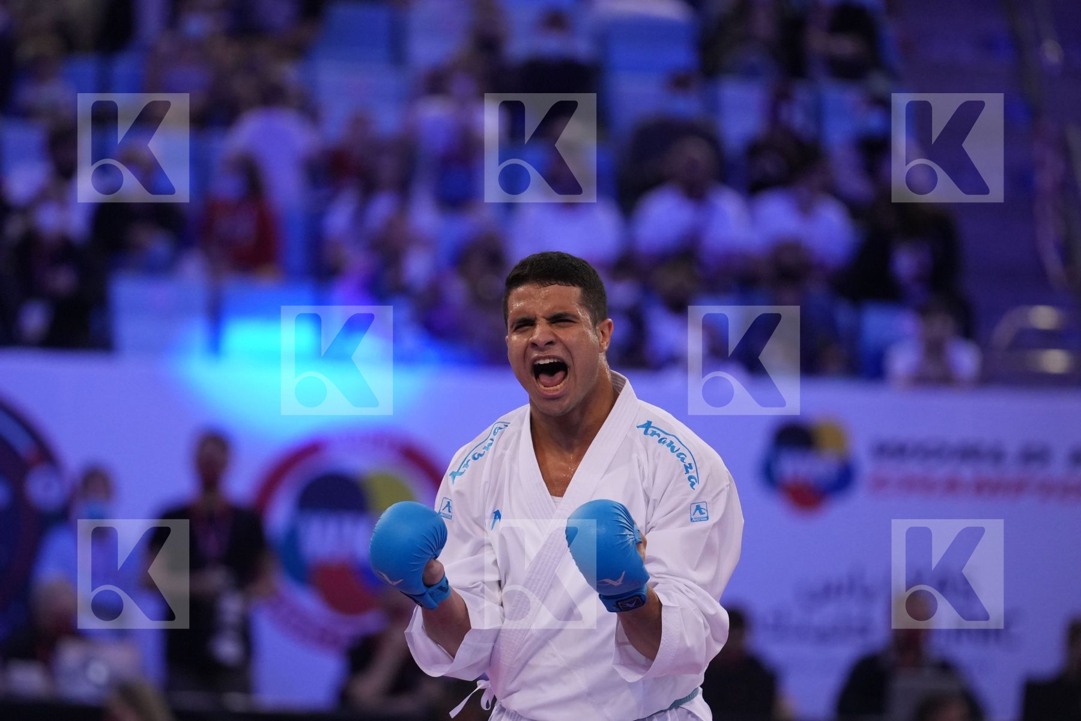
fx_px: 9008
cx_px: 540
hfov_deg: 6.9
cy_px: 360
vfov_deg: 4.6
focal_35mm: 300
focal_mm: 200
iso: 1600
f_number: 2.8
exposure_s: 1/1000
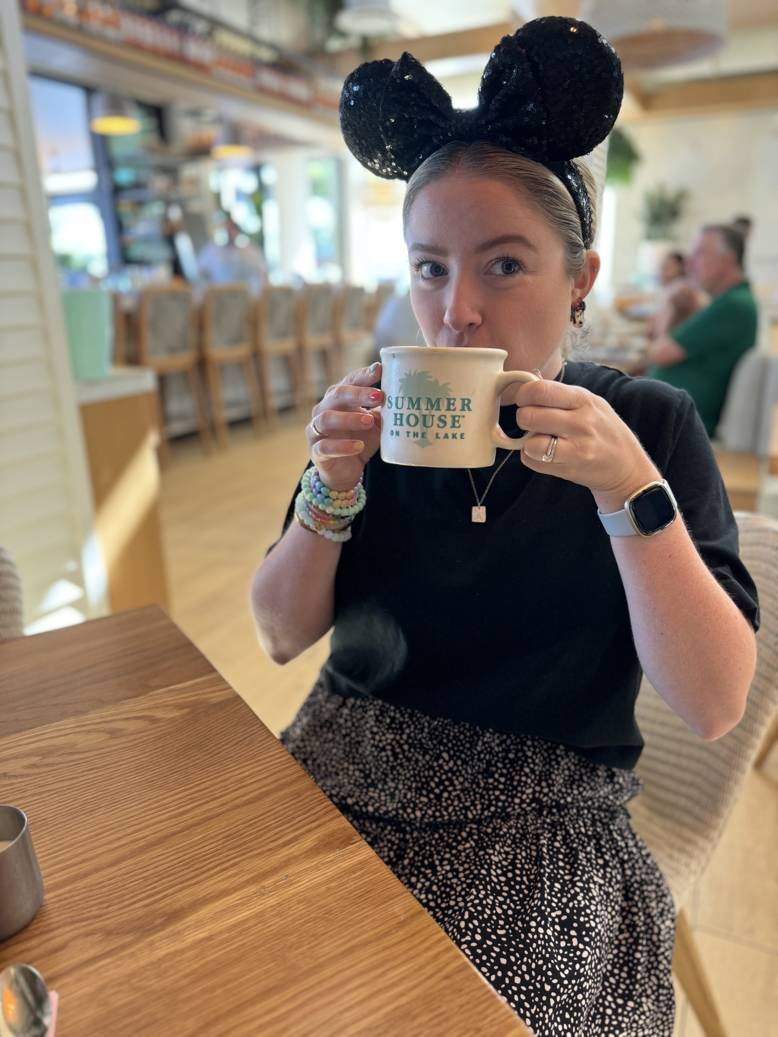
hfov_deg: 56.8
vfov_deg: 71.6
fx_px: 719
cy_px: 518
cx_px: 389
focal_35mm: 24
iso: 125
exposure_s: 1/60
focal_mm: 6.76
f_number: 1.78
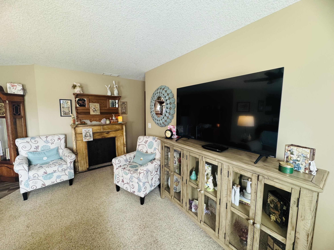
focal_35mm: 14
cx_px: 167
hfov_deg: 102.1
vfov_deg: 85.7
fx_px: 135
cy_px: 125
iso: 400
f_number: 2.2
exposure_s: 1/60
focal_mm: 2.22
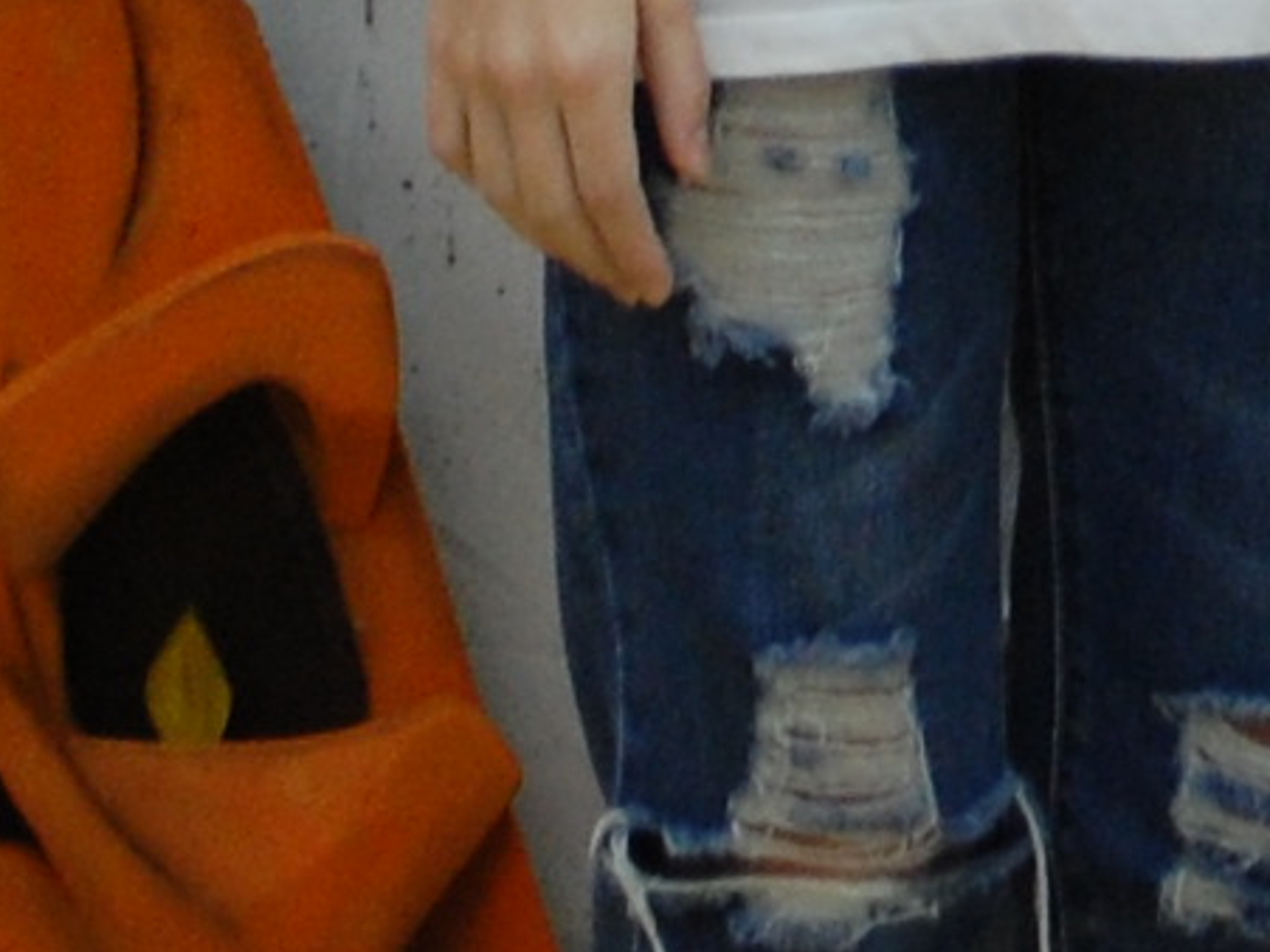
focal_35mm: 336
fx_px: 12331
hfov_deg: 5.8
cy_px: -1693
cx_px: 1920
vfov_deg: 4.3
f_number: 5.3
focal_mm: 35
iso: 640
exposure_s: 1/30
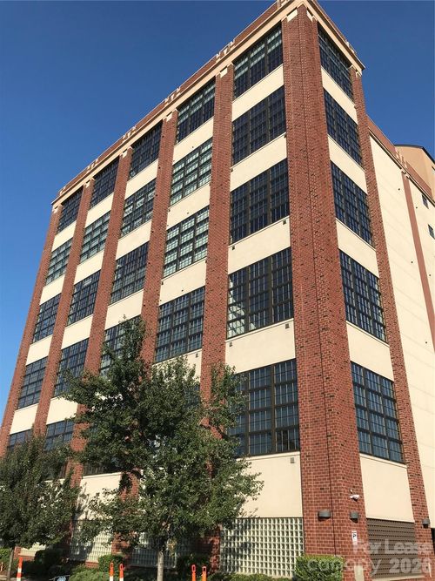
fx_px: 469
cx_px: 218
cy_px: 290
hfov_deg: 49.7
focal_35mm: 28
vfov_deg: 63.5
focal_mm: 3.99
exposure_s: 1/2336
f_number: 1.8
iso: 20
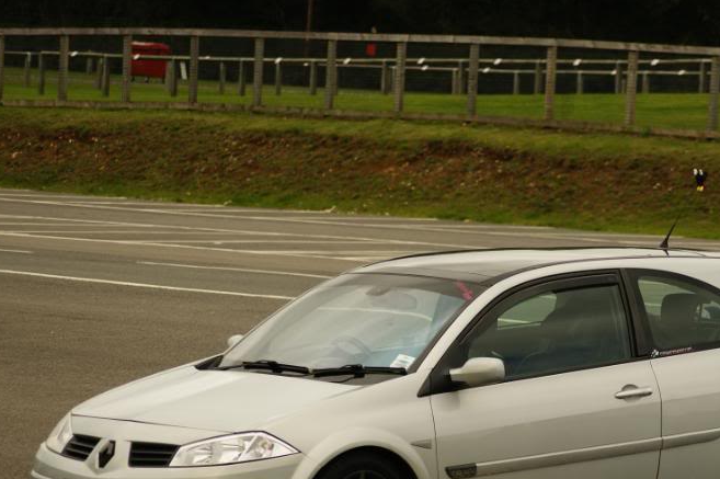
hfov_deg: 8.0
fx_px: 5136
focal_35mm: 257
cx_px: 460
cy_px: 370
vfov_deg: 5.3
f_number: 4.5
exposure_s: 1/640
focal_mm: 110
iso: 100
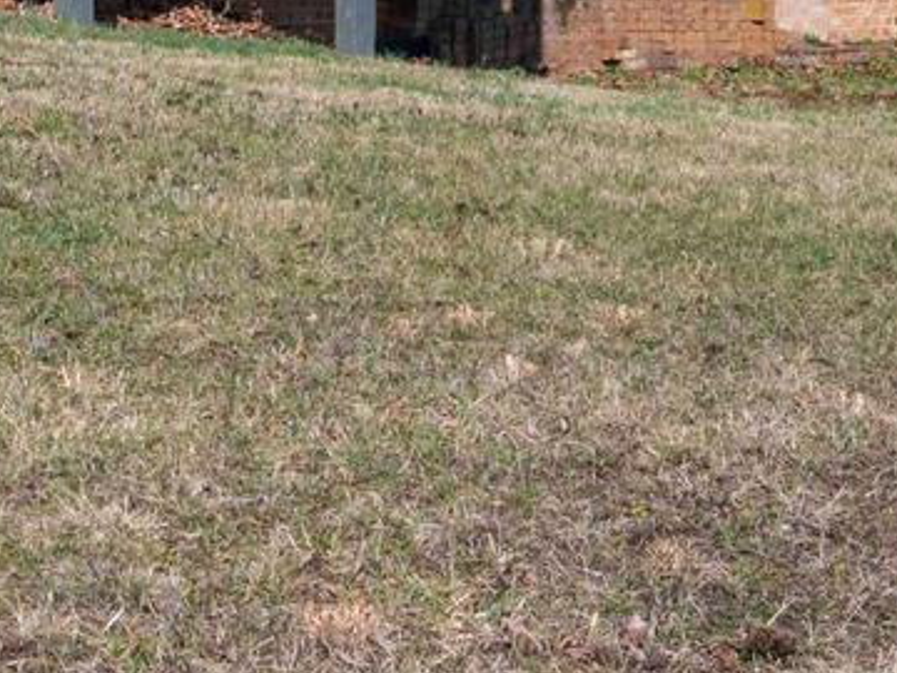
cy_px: -319
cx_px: -421
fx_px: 4250
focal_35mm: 164
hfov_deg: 11.6
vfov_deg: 8.8
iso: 1000
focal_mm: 30
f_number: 16
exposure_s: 1/800
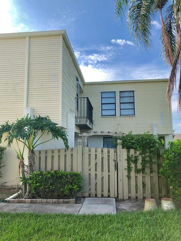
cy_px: 120
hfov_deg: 49.7
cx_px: 90
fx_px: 195
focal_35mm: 28
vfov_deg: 63.4
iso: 20
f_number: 1.8
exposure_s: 1/1350
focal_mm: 4
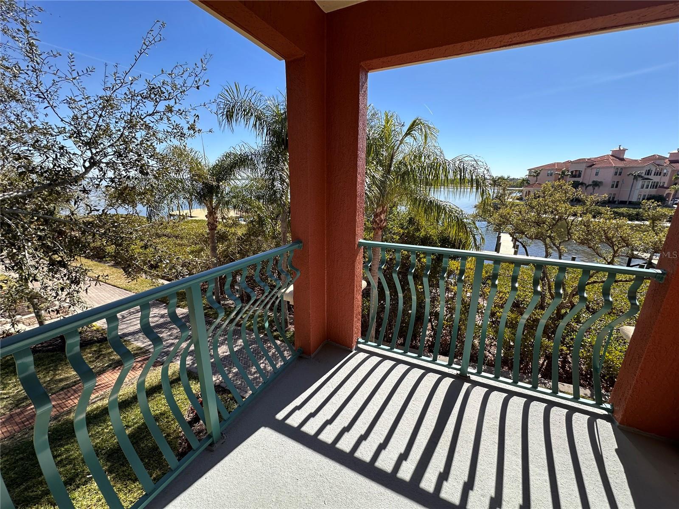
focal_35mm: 14
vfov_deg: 85.7
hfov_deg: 102.1
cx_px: 340
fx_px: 275
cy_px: 254
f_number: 2.2
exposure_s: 1/523
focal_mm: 2.22
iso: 40
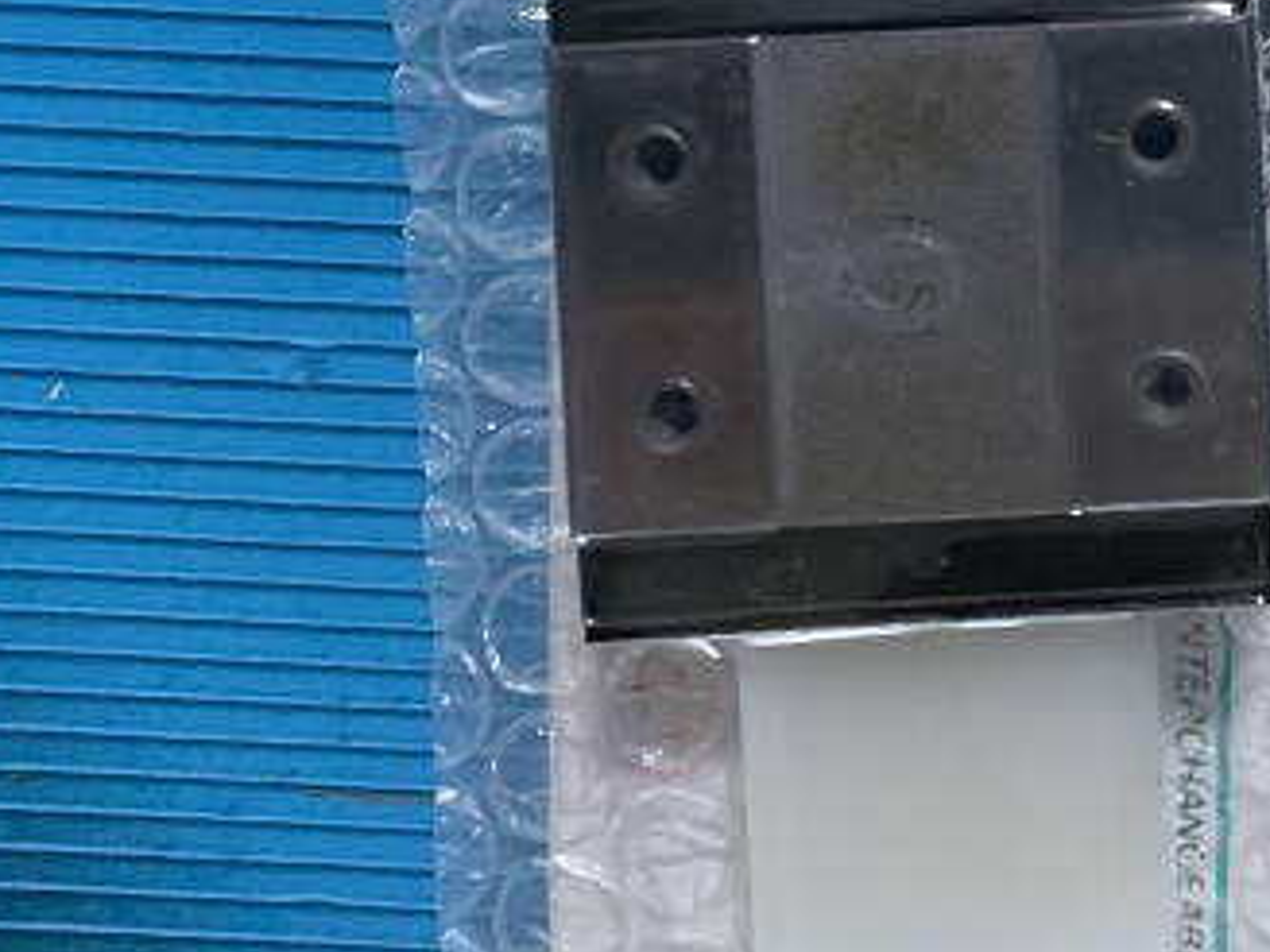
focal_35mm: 64
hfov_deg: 28.8
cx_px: 1202
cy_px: 273
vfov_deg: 22.8
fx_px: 2348
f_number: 1.8
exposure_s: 1/49
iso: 400
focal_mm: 4.25
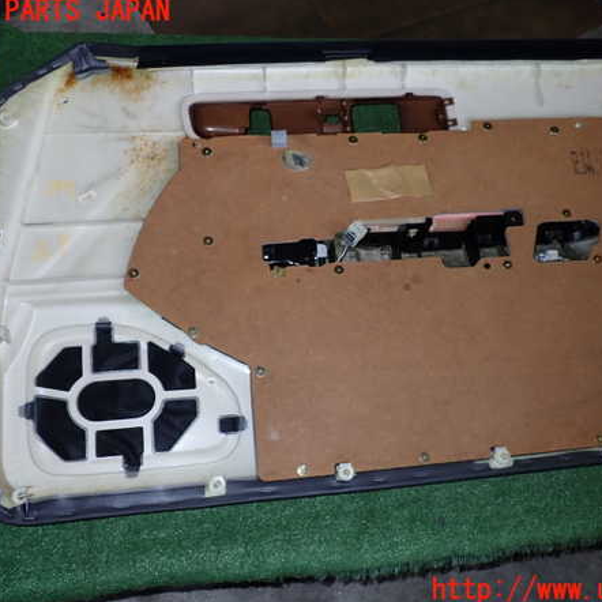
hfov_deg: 46.0
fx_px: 708
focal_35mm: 36
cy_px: 301
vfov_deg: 46.0
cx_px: 331
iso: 200
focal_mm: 5.4
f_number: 6.3
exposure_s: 1/30
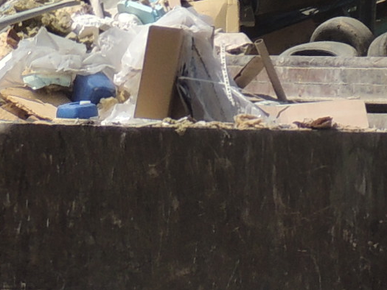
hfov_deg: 5.6
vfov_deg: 4.2
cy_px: -472
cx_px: 857
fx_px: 3824
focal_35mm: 342
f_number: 3.7
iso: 100
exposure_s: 1/1000
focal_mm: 9.8
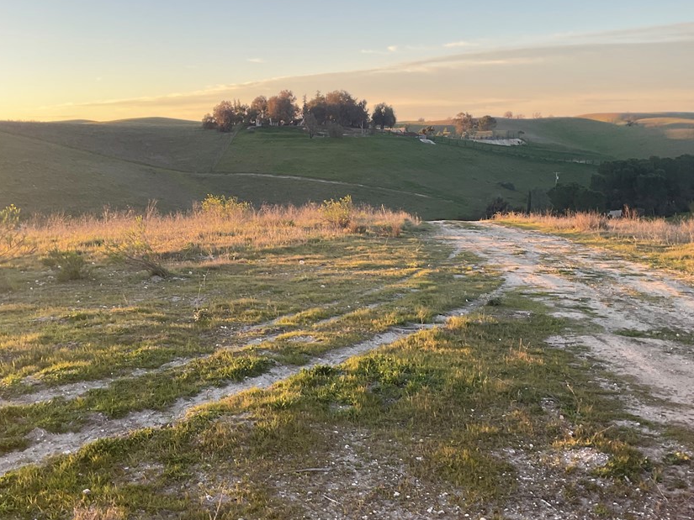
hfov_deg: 51.2
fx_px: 722
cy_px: 285
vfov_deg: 39.6
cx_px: 304
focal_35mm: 36
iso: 16
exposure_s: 1/217
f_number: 1.8
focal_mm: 3
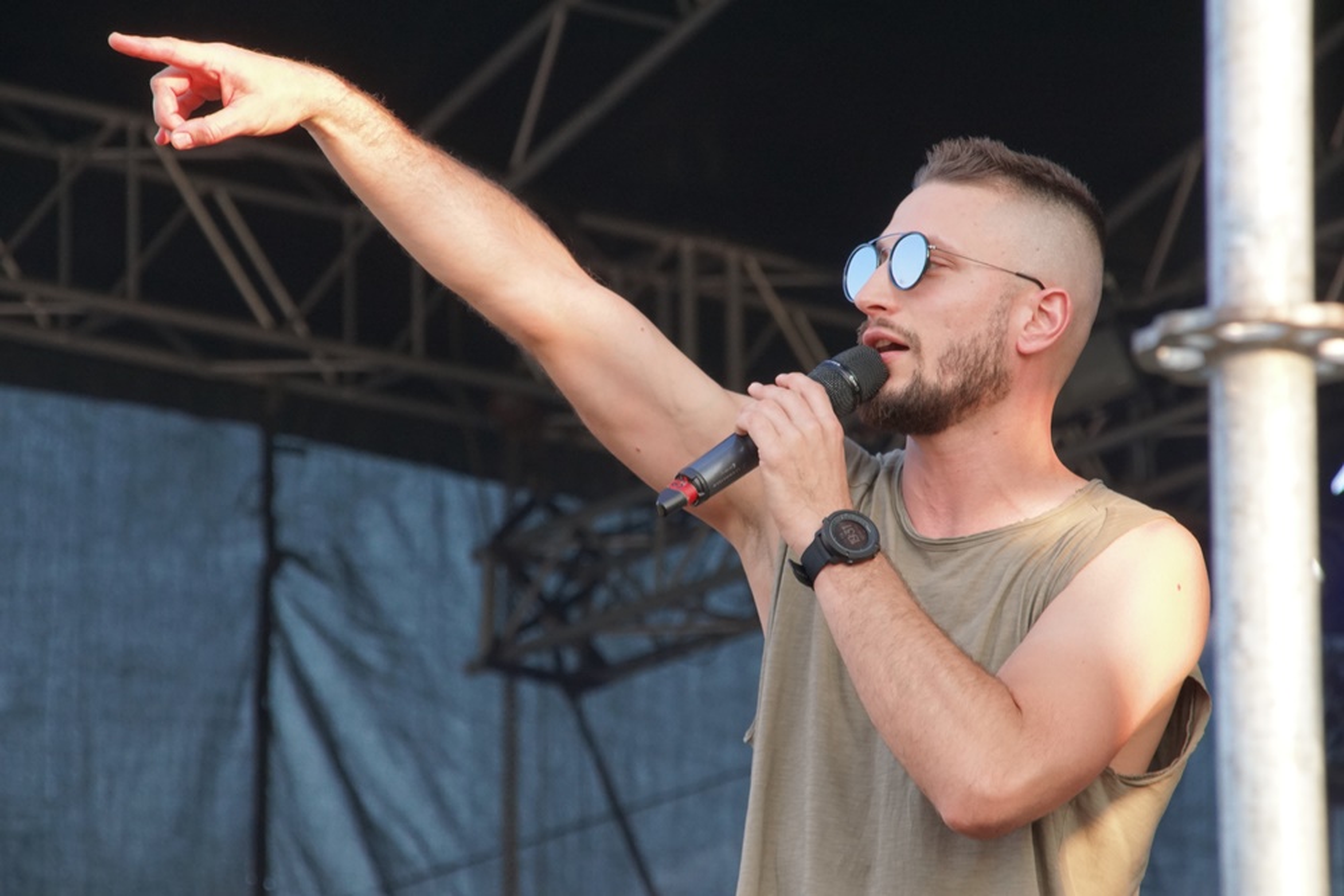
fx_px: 7561
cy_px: 448
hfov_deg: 10.2
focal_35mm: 202
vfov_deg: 6.8
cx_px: 672
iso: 800
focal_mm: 135
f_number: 9
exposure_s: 1/125
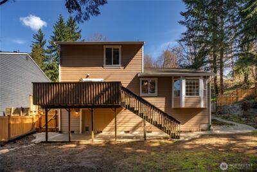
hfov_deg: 86.9
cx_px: 128
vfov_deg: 64.6
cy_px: 86
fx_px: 136
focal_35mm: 19
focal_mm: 19
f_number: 7.1
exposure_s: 1/50
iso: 80
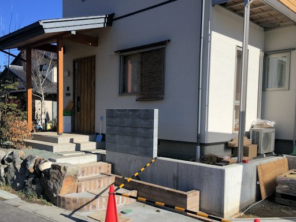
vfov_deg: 41.7
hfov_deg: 53.8
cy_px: 129
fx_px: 291
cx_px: 131
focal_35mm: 34
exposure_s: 1/2825
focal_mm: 4.15
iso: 32
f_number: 2.2
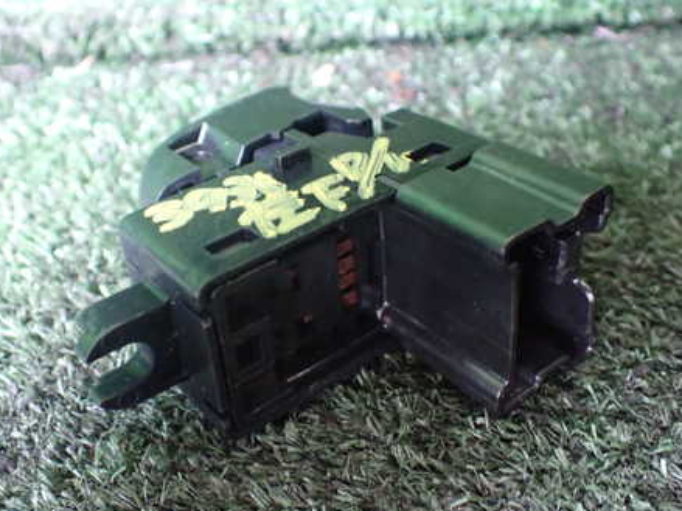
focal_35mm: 41
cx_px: 318
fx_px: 808
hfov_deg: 45.8
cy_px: 250
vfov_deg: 35.1
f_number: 2.3
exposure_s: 1/30
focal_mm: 5.4
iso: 1000
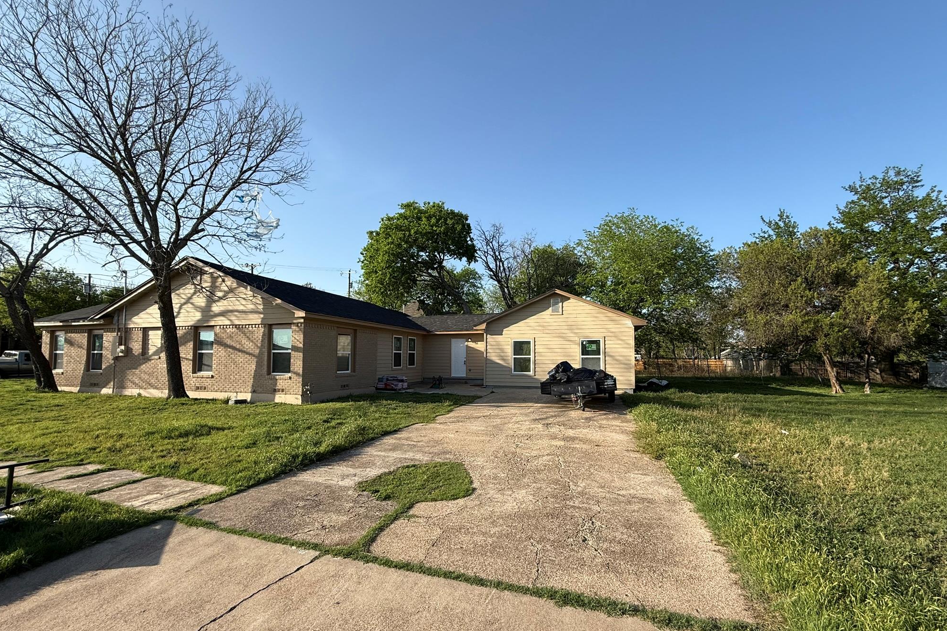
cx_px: 477
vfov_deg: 77.2
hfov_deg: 100.4
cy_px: 342
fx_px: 395
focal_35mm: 15
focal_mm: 2.22
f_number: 2.2
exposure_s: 1/1145
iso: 50
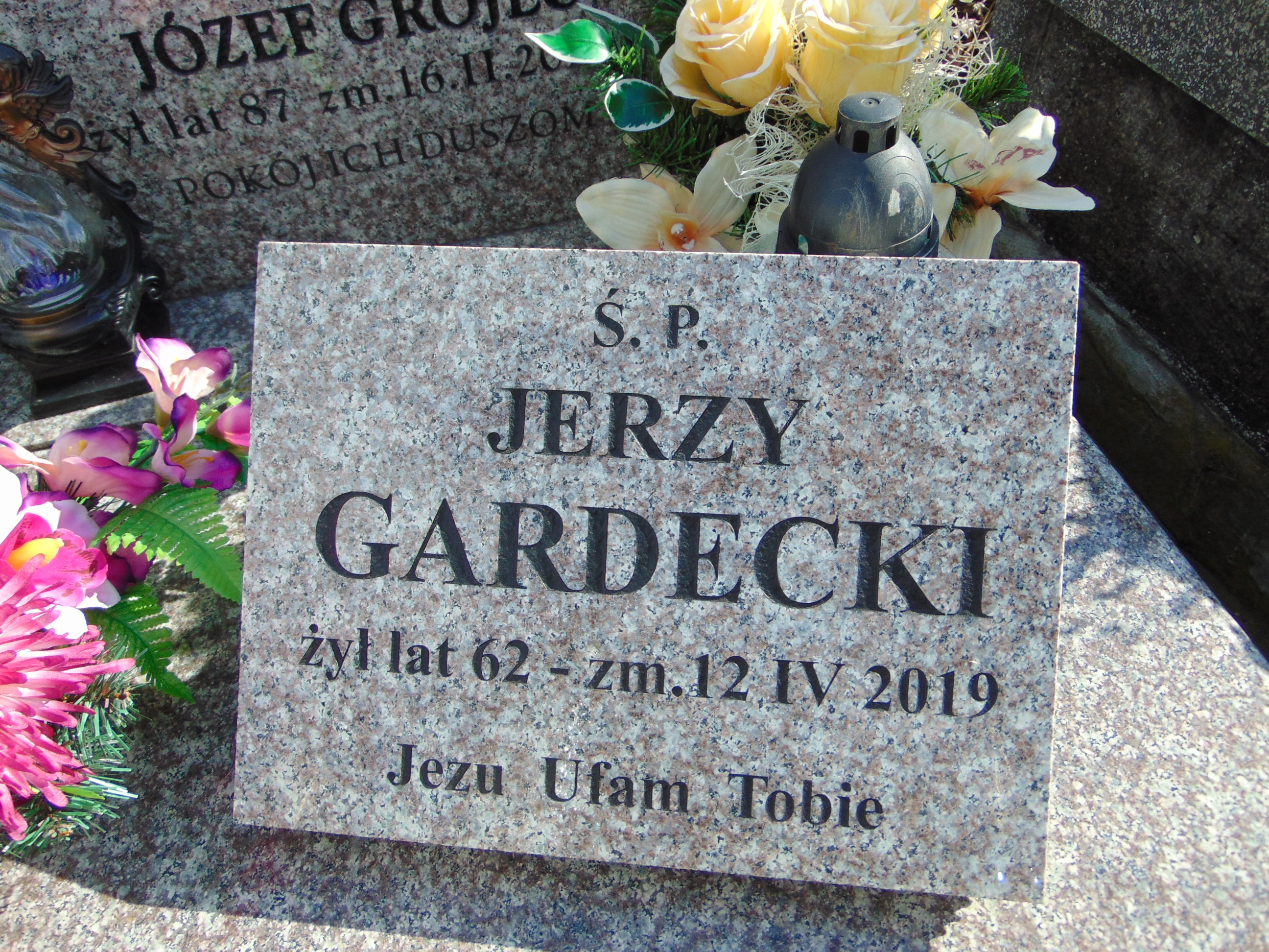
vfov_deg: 54.9
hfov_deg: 69.4
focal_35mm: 25
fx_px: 916
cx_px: 634
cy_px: 476
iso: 80
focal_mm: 4.5
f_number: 3
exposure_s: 1/640
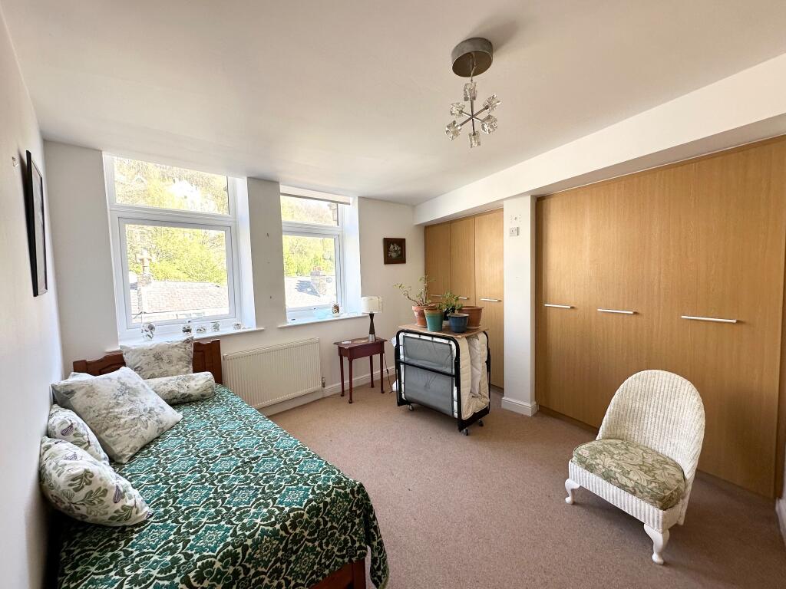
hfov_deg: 102.1
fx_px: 318
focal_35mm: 14
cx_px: 393
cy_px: 294
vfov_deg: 85.7
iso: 64
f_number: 2.2
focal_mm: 2.22
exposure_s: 1/99
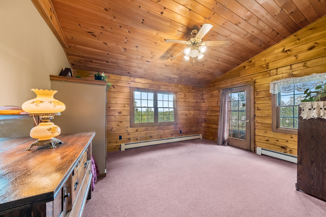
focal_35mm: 12
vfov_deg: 90.0
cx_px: 163
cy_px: 108
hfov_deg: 112.6
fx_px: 109
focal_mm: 8
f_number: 8
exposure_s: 1/4
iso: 500
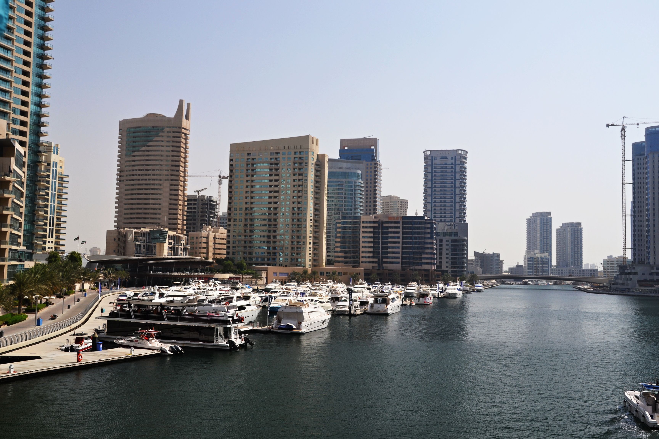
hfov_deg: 53.1
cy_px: 220
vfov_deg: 36.9
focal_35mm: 36
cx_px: 330
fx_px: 659
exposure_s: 1/250
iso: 200
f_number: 8
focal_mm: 24
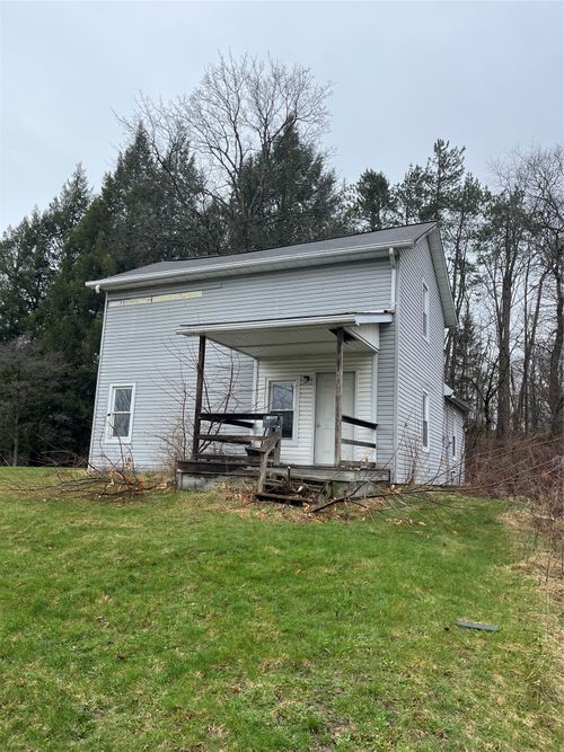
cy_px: 376
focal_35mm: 26
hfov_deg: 53.0
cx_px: 282
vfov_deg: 67.3
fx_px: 565
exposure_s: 1/1238
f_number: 1.6
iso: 50
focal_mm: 5.1
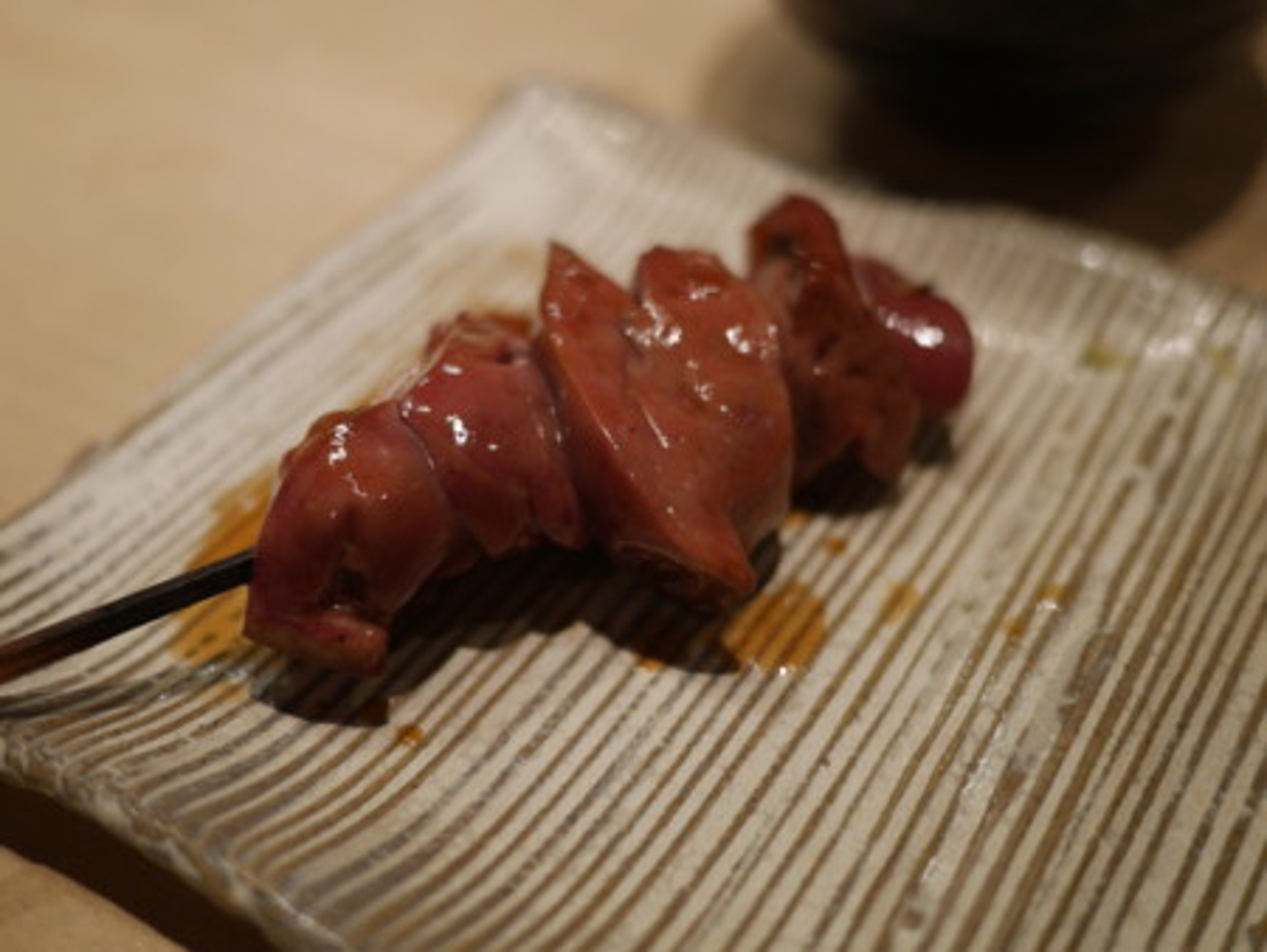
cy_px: 476
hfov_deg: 46.8
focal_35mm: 40
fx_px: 1465
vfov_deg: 36.0
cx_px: 634
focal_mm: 20
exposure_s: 1/60
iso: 320
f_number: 1.7
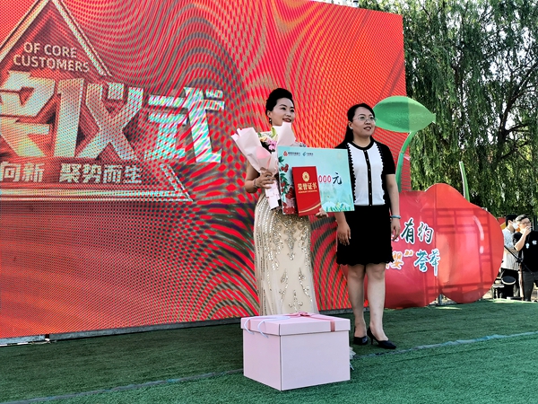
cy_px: 202
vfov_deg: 37.7
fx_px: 591
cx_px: 269
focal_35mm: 38
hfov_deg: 49.0
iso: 50
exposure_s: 1/1082
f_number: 1.8
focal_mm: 5.58
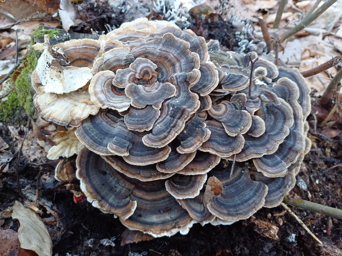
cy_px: 128
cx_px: 171
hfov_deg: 69.4
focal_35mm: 25
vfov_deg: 54.9
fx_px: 247
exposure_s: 1/50
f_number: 1.8
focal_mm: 4.65
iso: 160
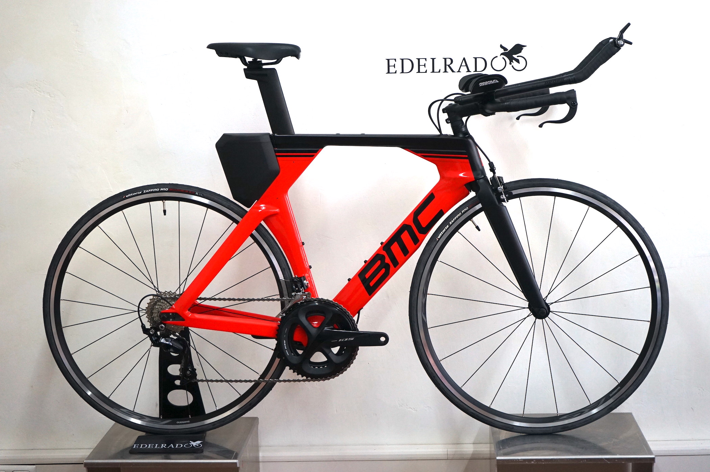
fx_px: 1360
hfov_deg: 29.3
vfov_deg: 19.7
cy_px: 236
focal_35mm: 69
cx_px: 355
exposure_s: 1/160
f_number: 5.6
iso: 1600
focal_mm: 69
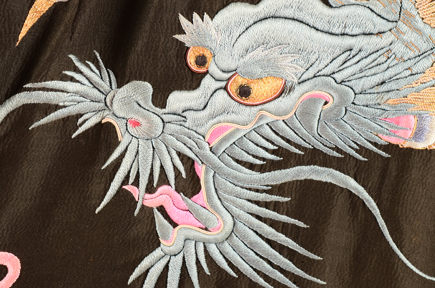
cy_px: 144
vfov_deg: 16.5
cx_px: 218
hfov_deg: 24.7
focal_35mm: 82
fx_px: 995
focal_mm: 55
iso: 320
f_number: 10
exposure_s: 1/40
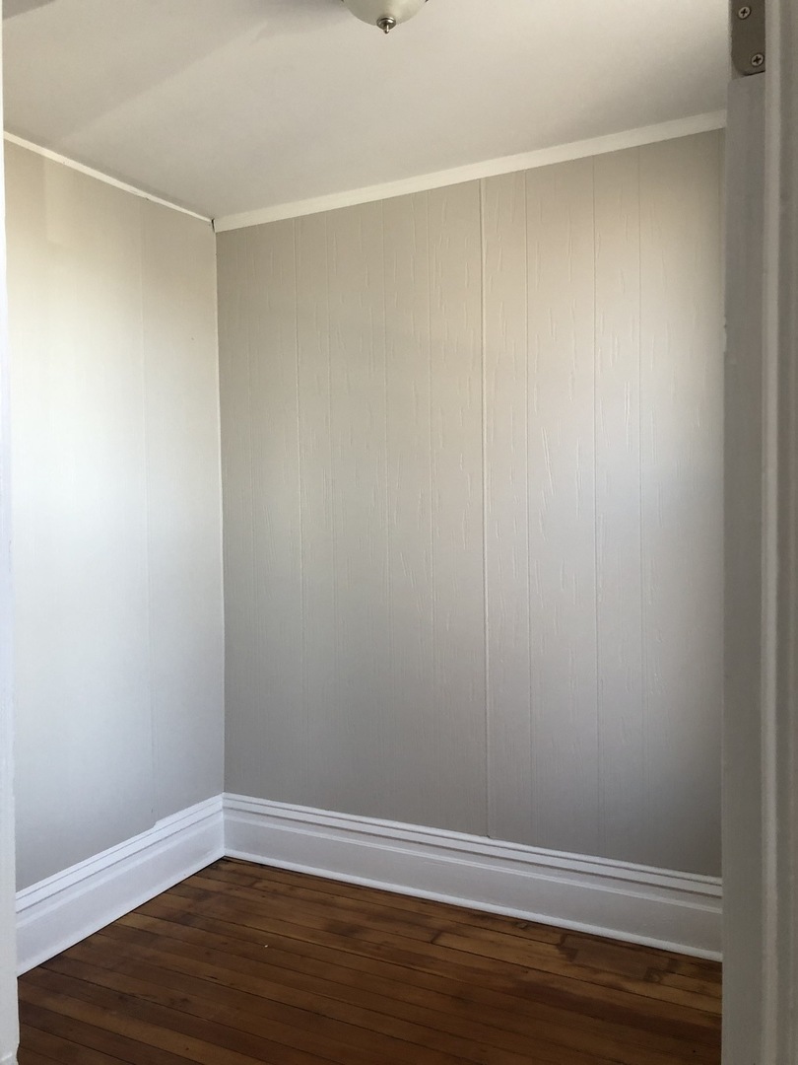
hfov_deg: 49.7
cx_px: 399
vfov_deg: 63.4
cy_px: 532
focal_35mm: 28
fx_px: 861
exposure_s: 1/30
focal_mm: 3.99
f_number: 1.8
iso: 40
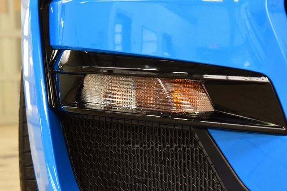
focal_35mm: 84
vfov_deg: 16.3
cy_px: 96
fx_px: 670
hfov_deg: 24.2
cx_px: 144
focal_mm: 56
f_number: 7.1
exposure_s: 1/30
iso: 1400
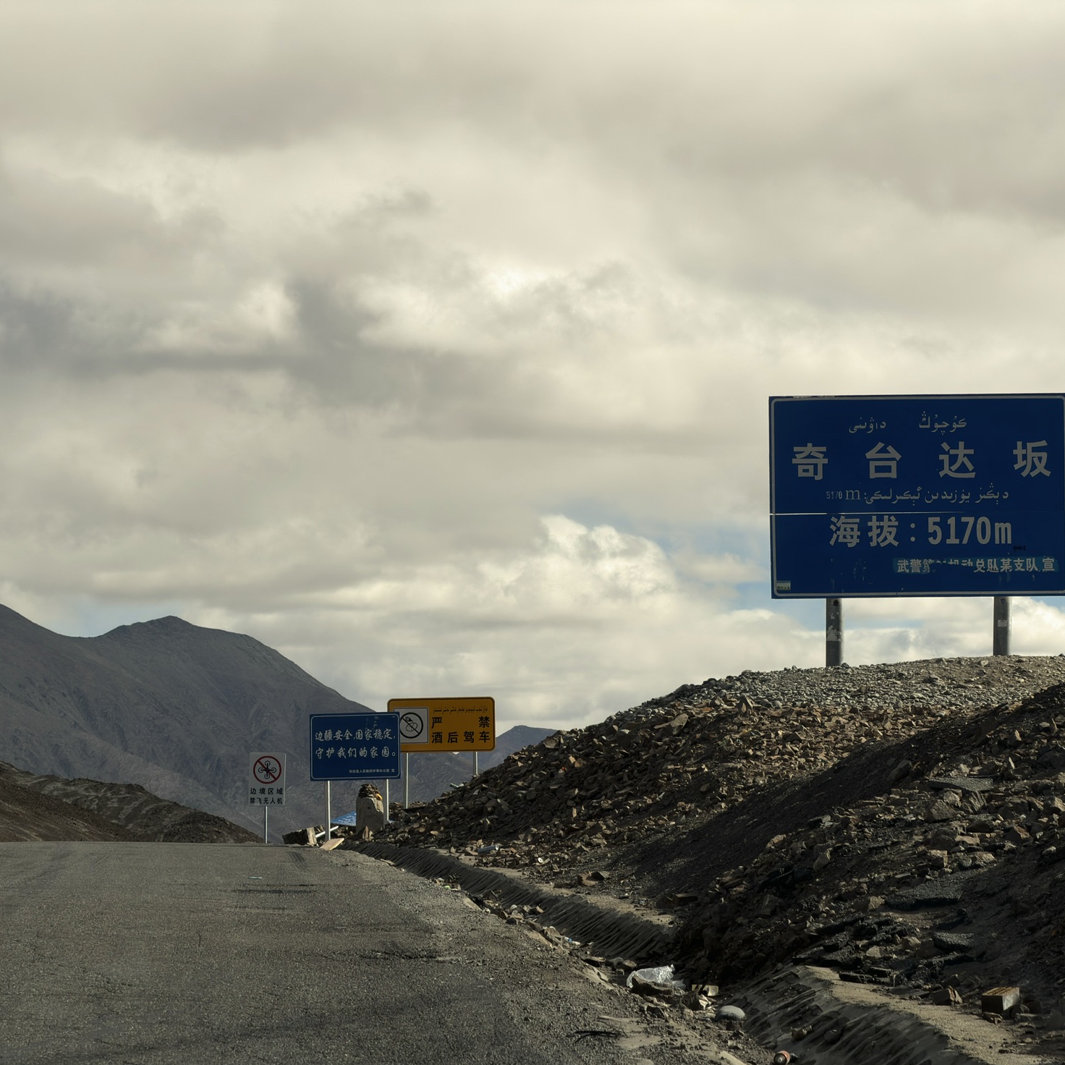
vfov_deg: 14.2
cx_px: 607
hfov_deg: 14.2
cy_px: 548
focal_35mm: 123
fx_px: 4281
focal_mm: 16.89
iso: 16
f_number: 2.8
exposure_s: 1/899
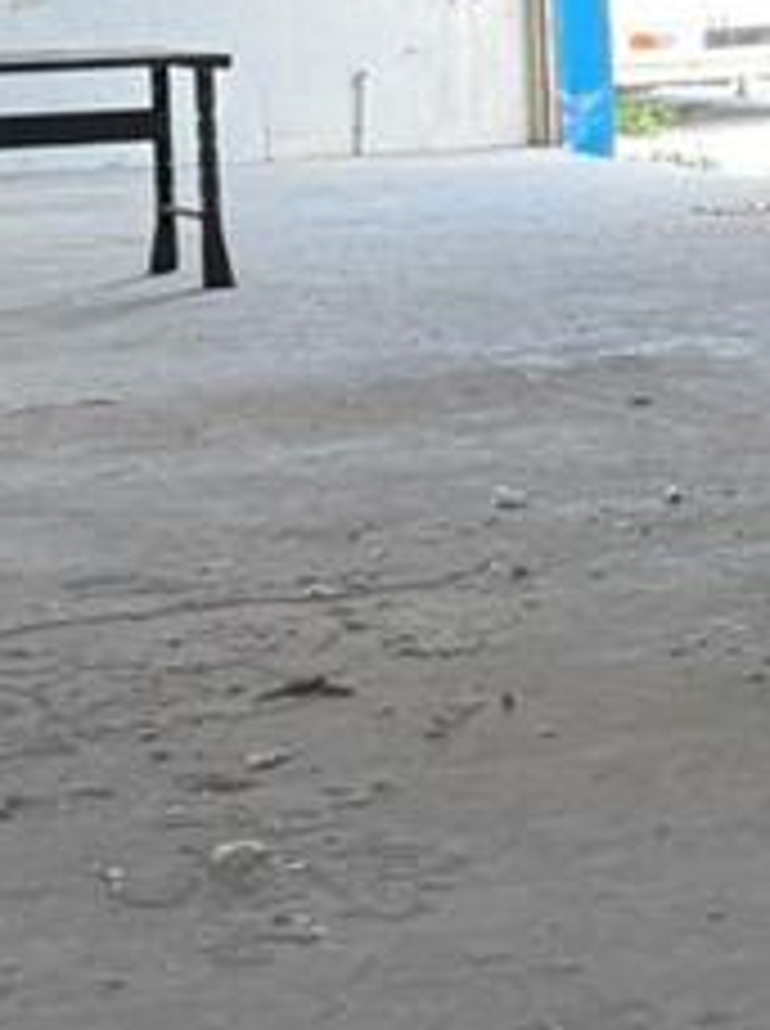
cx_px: 932
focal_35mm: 126
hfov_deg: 11.5
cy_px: 198
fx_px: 3747
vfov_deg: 15.6
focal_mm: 6.76
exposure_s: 1/121
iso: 160
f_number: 1.78
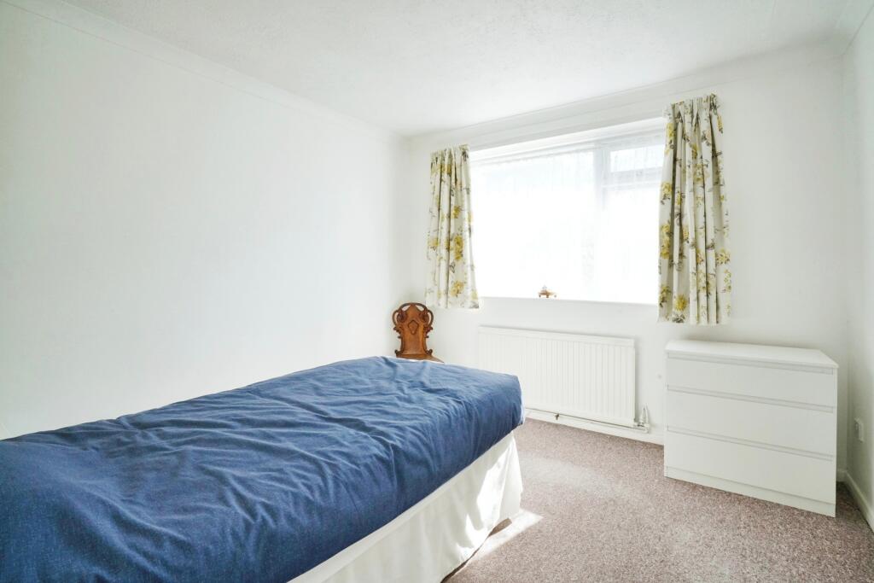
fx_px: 388
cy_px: 292
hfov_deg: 96.7
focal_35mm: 16
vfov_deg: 73.8
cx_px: 437
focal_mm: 16
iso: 2000
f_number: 16
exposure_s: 1/250
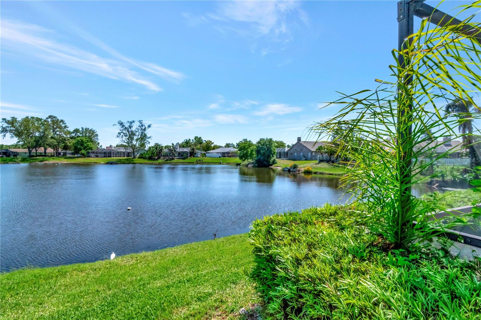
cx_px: 240
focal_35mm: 16
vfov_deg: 72.0
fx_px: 220
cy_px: 160
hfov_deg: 95.0
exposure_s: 1/800
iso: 1000
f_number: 16
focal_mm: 11
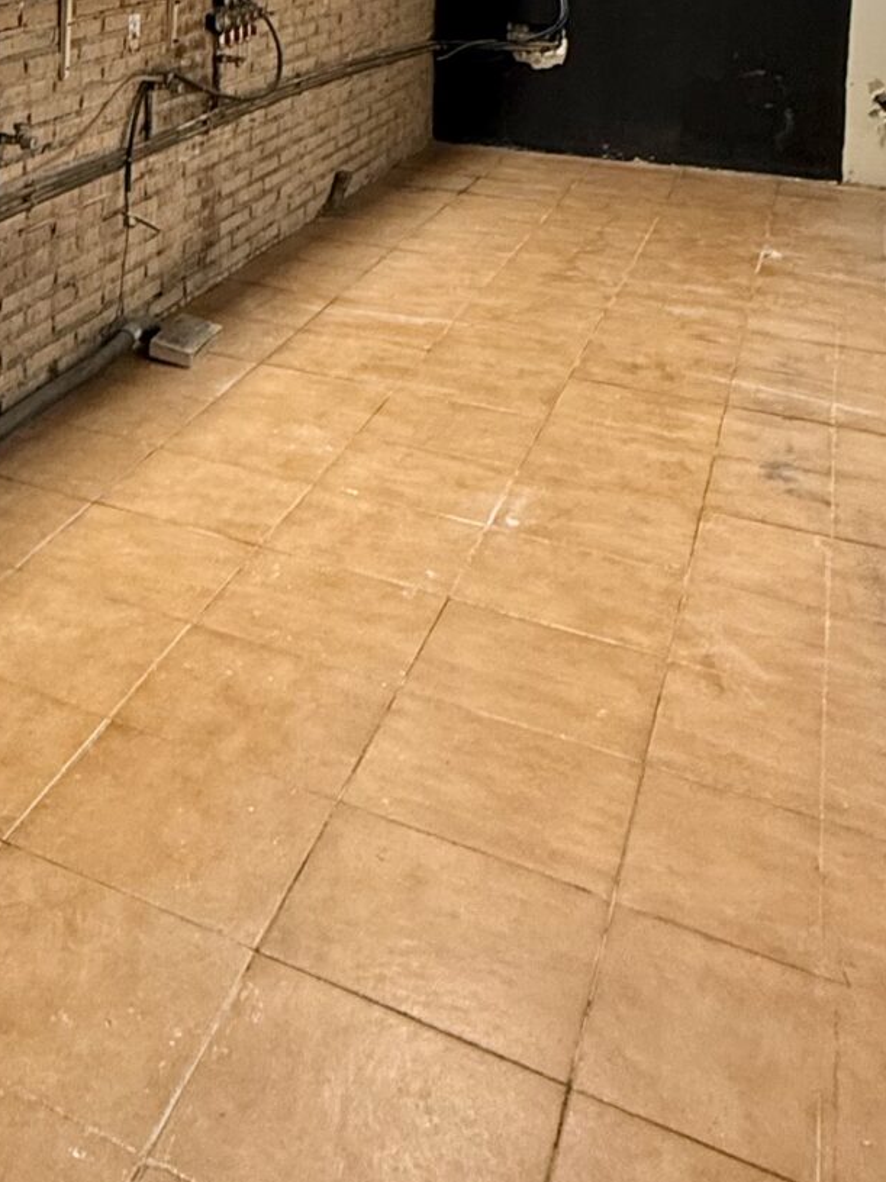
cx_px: -155
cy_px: -49
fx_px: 1502
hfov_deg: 28.8
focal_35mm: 44
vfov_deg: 37.5
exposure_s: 1/50
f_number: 2.2
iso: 250
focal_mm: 2.22
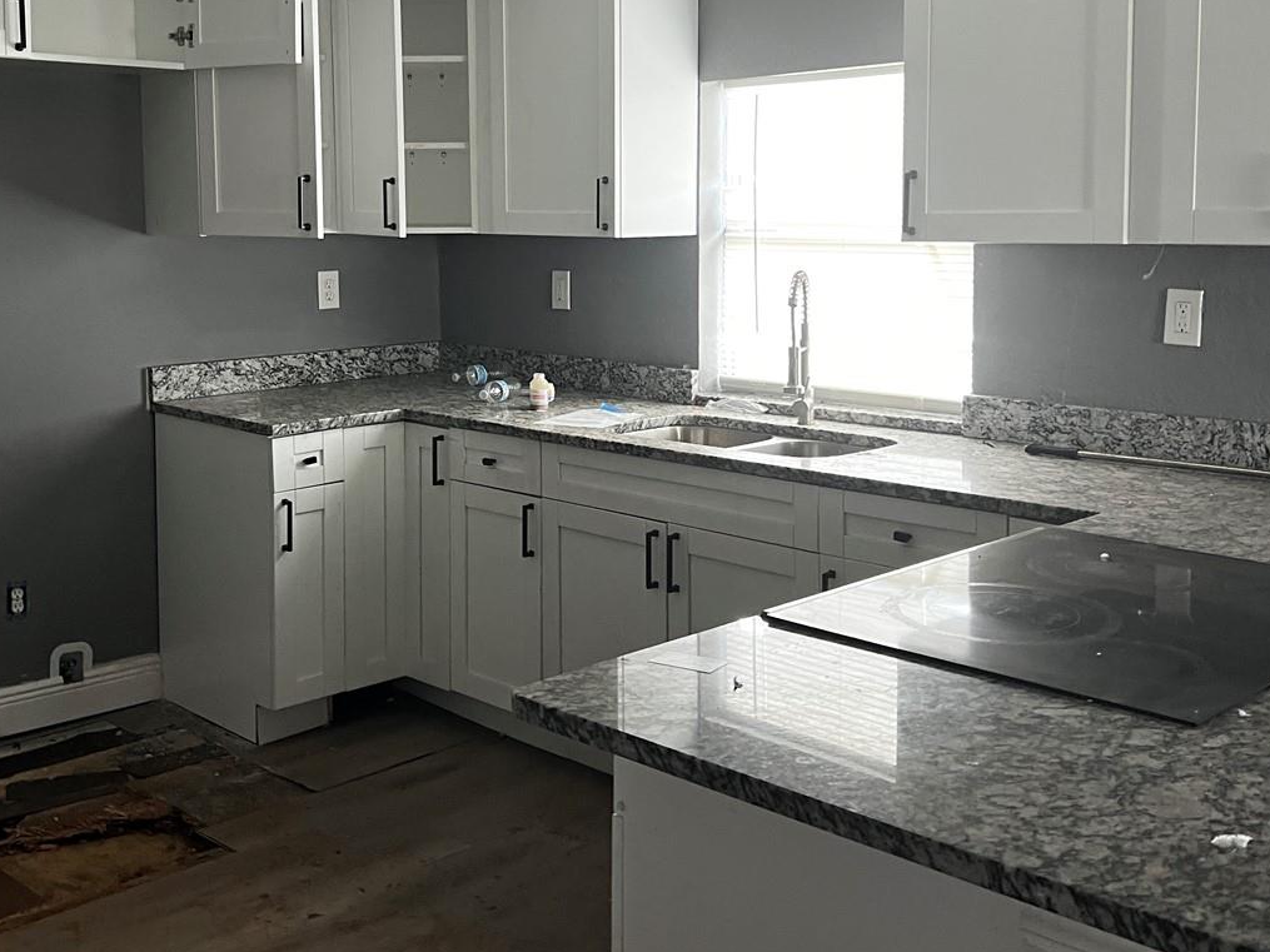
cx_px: 587
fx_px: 1504
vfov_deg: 34.8
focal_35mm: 41
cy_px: 325
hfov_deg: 45.7
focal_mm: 5.7
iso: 125
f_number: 1.5
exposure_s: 1/60
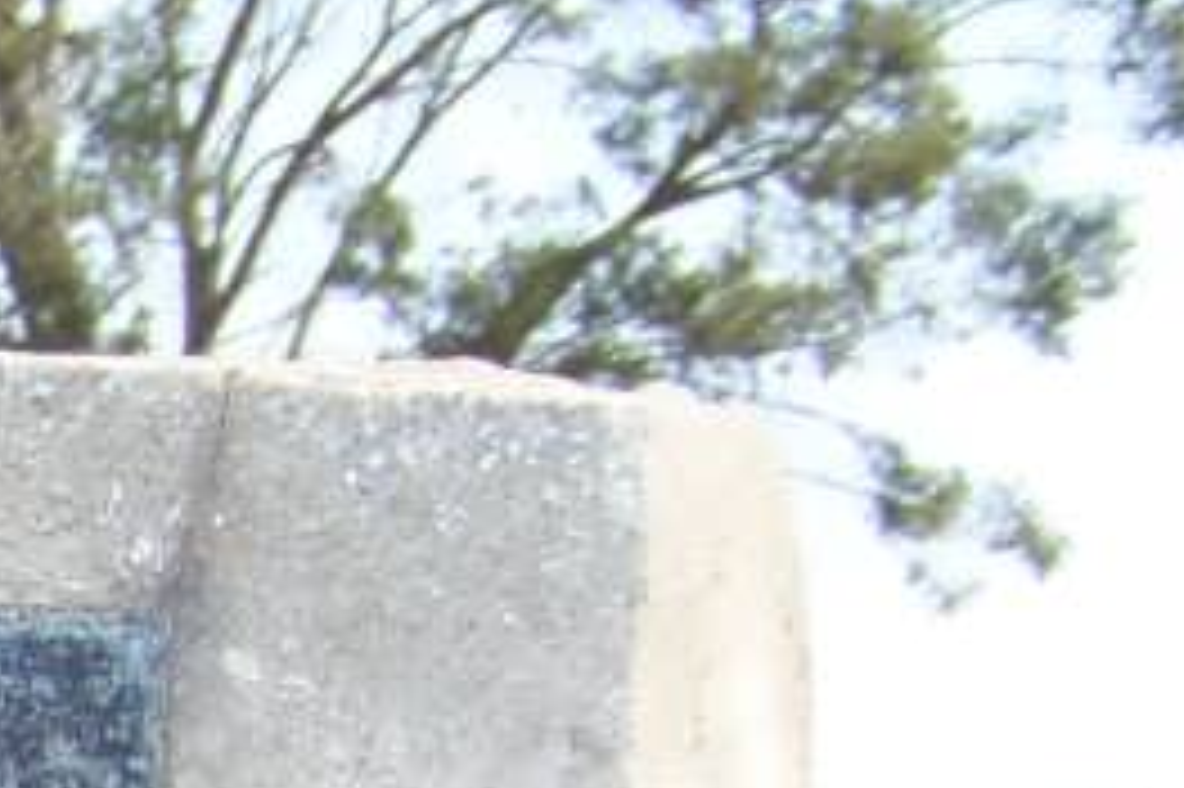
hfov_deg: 11.3
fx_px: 5620
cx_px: -864
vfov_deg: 7.6
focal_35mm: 171
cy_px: 1698
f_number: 2.8
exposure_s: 1/500
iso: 64
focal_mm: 5.85
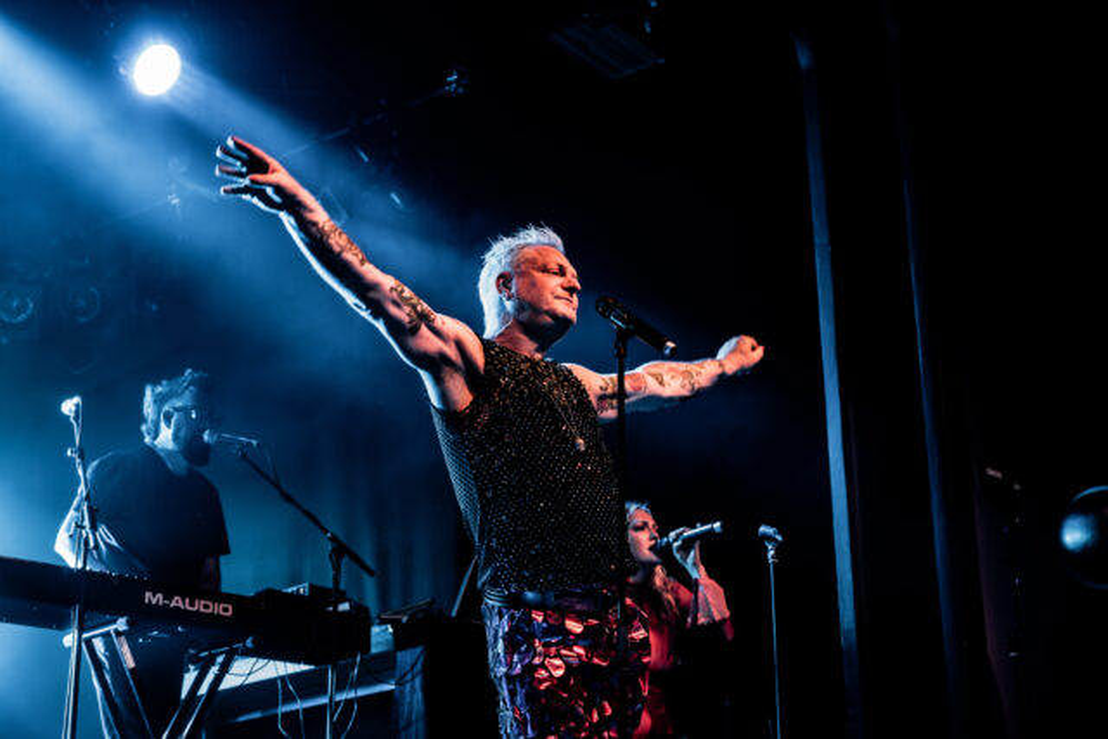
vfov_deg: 22.3
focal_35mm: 61
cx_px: 554
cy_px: 370
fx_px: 1878
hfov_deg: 32.9
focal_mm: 61
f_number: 4
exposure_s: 1/200
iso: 8000
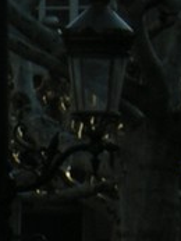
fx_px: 7722
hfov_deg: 1.3
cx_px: 441
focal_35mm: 1109
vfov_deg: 1.8
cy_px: -484
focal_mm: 27.5
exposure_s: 1/320
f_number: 5
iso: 50
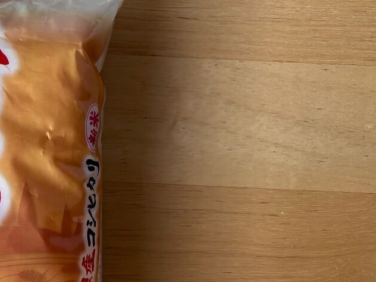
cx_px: -118
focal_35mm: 79
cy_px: 274
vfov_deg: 18.2
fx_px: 858
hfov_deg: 22.1
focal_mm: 5.96
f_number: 1.6
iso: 64
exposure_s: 1/121
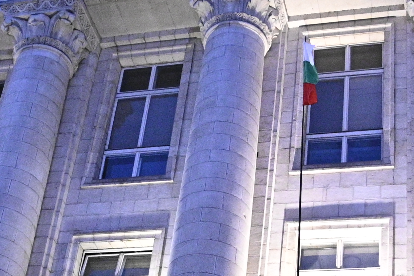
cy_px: 299
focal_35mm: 79
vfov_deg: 16.8
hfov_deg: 25.6
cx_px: 172
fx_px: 908
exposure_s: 1/100
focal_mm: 17
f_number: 3.2
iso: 8000
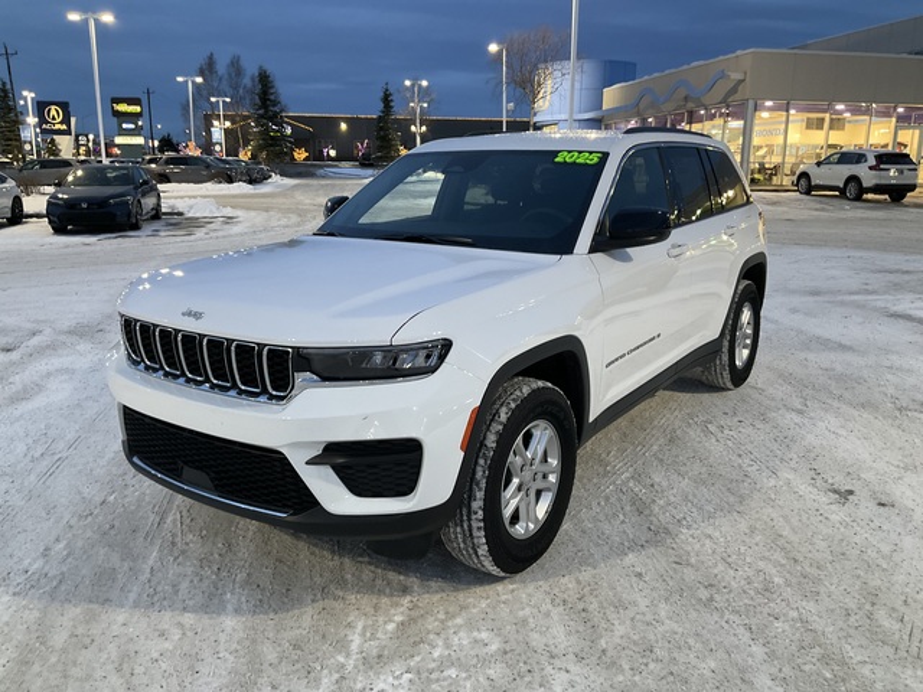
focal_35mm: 29
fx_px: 773
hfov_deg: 61.7
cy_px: 346
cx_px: 462
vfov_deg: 48.2
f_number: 1.8
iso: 200
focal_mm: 3
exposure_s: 1/40
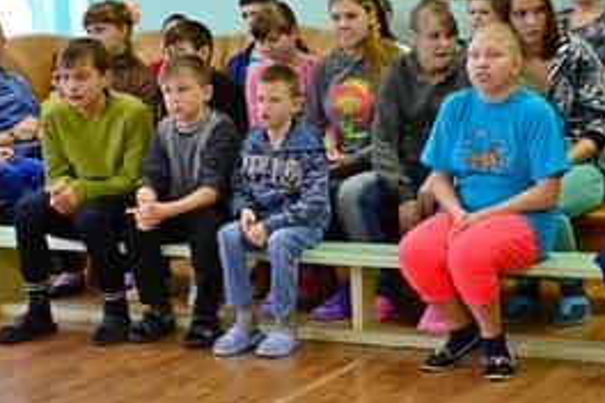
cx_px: 385
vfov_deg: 18.2
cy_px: 63
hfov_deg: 27.2
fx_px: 1244
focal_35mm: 74
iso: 1600
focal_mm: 26
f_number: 10
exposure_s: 1/20
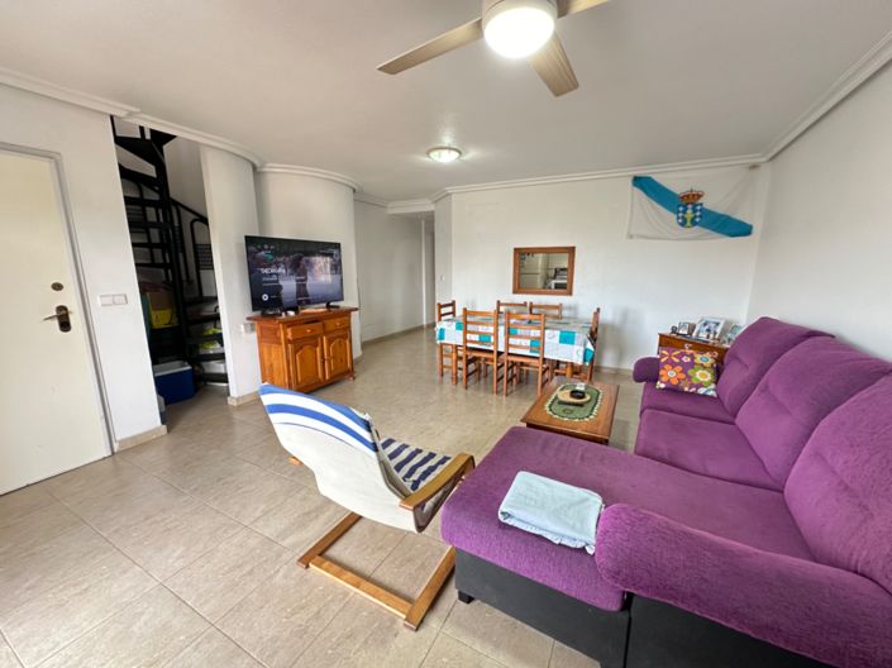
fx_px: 361
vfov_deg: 85.6
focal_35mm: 14
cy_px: 334
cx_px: 446
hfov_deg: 102.1
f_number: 2.2
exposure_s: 1/50
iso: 160
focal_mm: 2.22
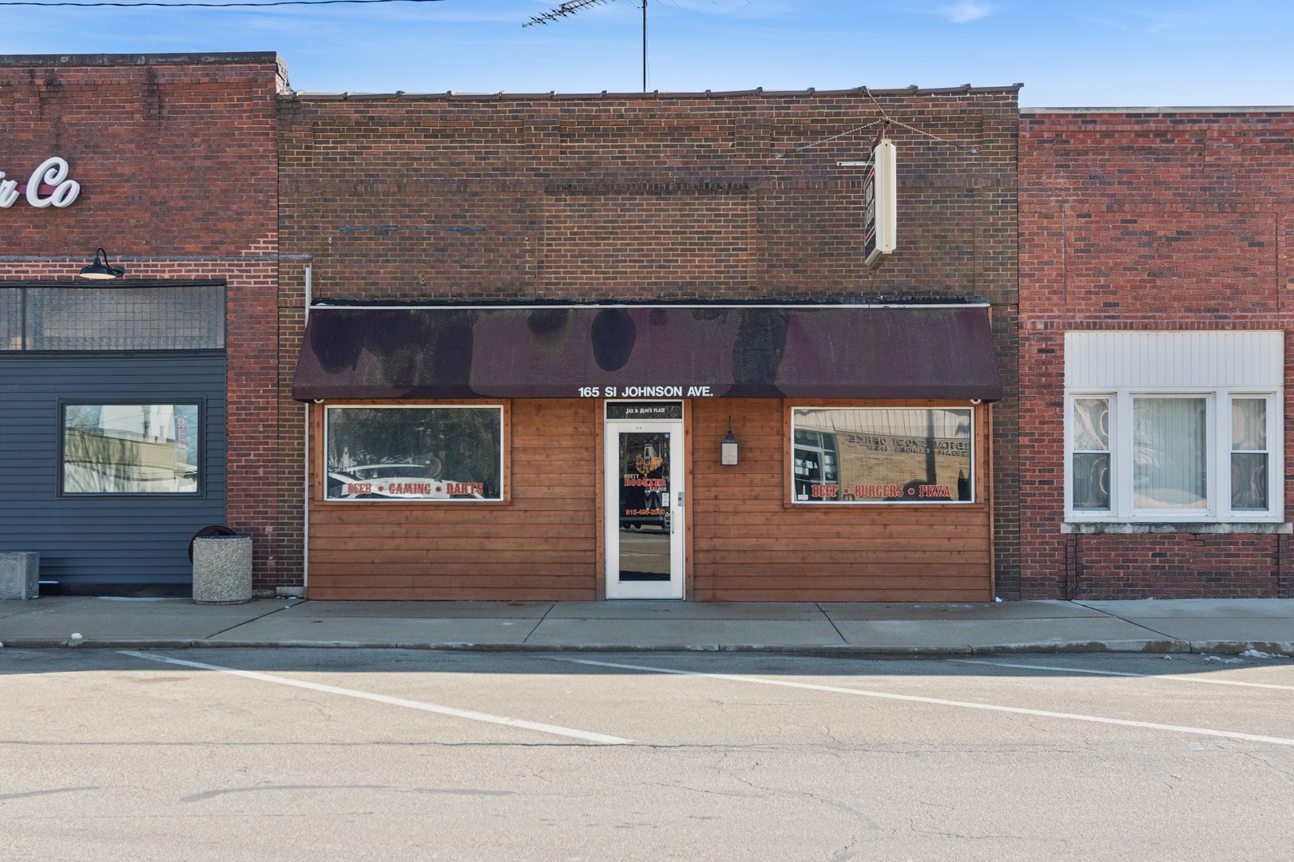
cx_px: 647
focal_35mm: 36
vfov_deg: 36.9
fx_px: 1294
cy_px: 431
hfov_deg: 53.1
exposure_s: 1/200
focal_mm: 24
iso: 320
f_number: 8
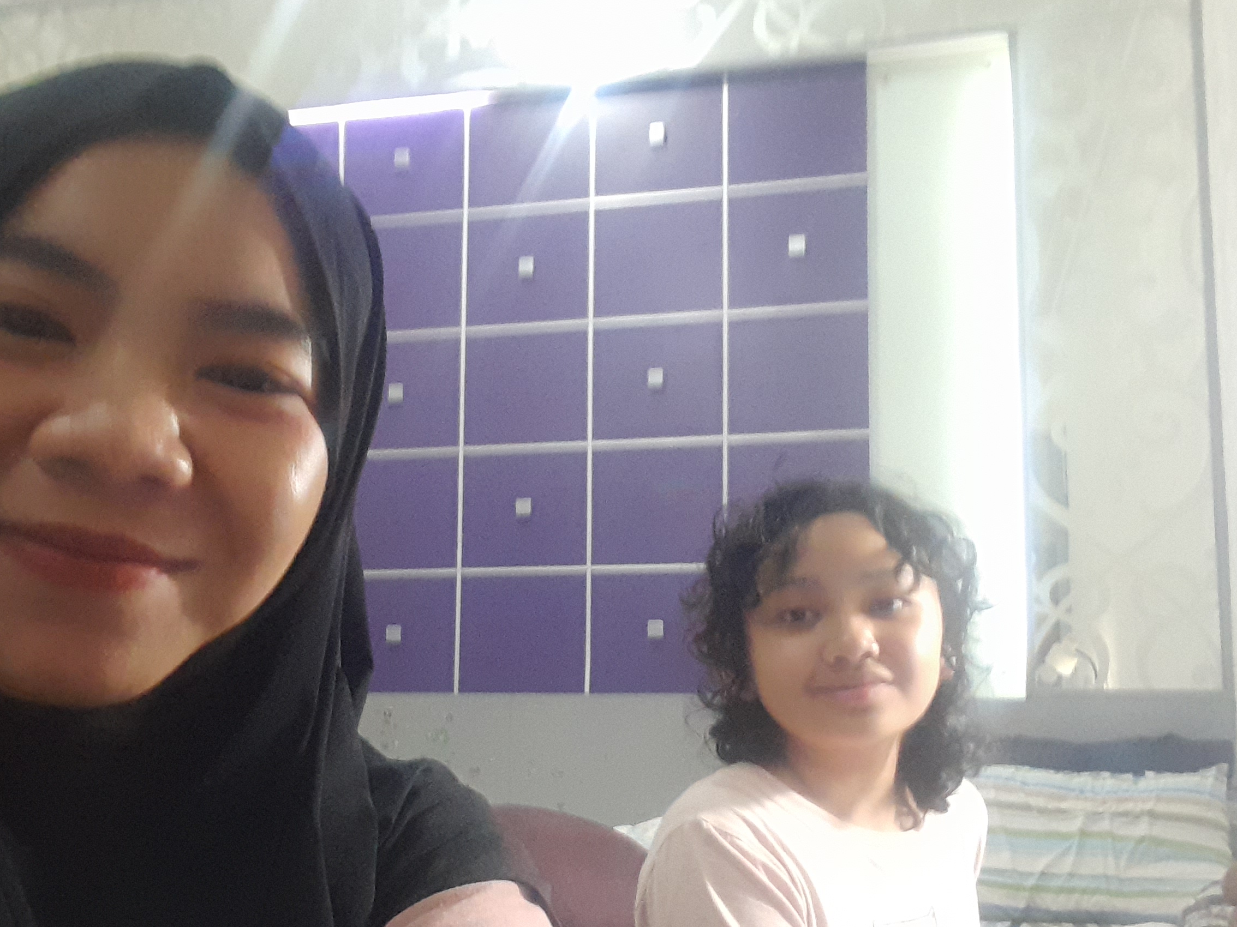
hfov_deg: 51.3
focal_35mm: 36
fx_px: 1286
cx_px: 598
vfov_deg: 39.4
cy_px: 567
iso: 400
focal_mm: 2.67
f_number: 2.2
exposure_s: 1/25
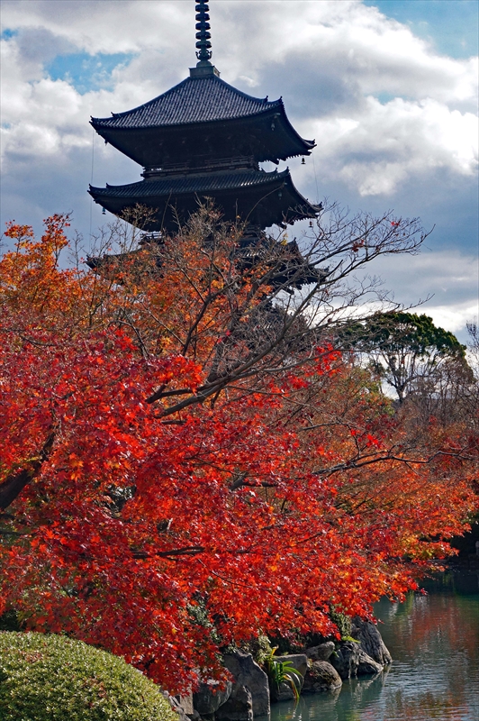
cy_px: 360
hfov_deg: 18.7
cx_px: 240
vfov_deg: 27.9
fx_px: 1451
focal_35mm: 73
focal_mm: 48.4
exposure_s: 1/400
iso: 400
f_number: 13
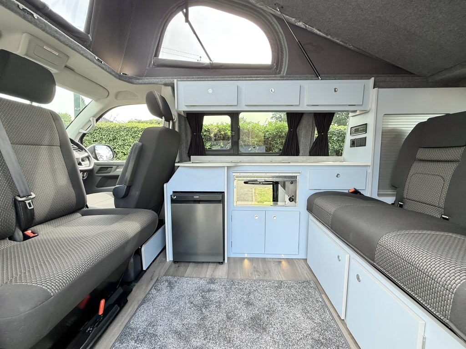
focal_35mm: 14
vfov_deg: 85.7
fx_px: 188
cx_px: 233
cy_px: 174
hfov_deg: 102.1
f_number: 2.2
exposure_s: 1/99
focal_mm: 2.22
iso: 50
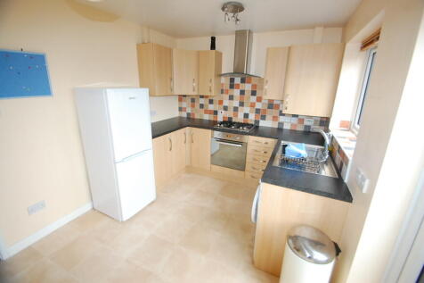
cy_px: 142
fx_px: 177
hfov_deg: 100.4
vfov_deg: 77.3
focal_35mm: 15
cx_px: 212
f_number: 3.5
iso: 1600
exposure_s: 1/60
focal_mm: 10
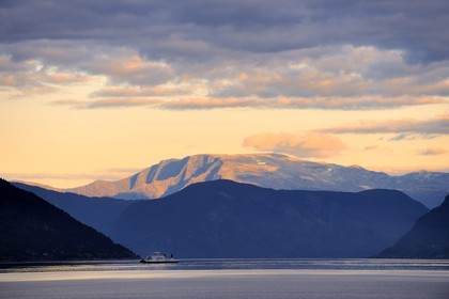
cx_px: 224
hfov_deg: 10.3
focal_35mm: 200
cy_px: 150
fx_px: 2494
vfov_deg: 6.9
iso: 200
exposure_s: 1/320
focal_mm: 200
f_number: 5
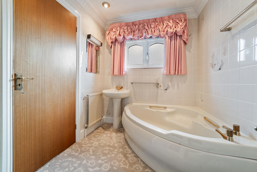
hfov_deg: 104.2
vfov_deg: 81.3
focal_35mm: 14
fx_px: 100
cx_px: 128
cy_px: 86
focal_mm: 14
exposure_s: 1/200
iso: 400
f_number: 6.3
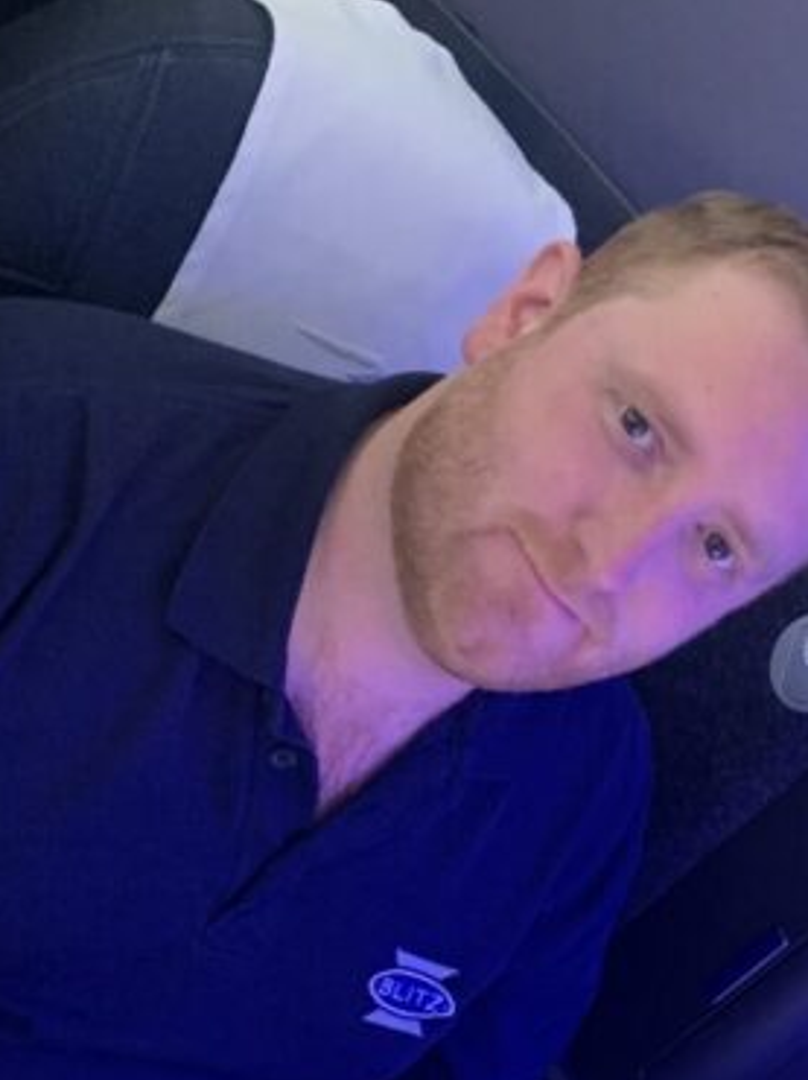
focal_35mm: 72
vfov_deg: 26.4
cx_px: 720
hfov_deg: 20.0
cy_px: 922
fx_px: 2243
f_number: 1.8
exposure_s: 1/39
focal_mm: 4.25
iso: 400
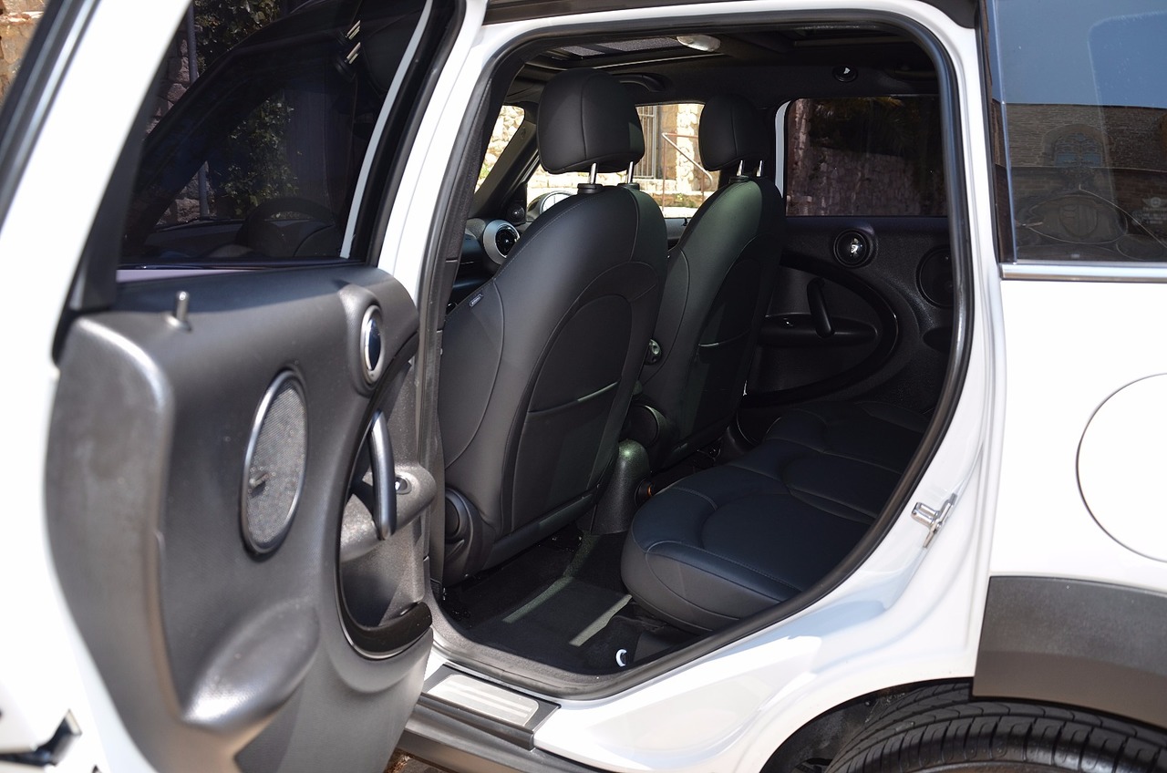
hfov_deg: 67.5
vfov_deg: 47.7
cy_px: 386
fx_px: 874
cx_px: 584
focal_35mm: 27
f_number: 3.5
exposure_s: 1/200
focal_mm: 18
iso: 125
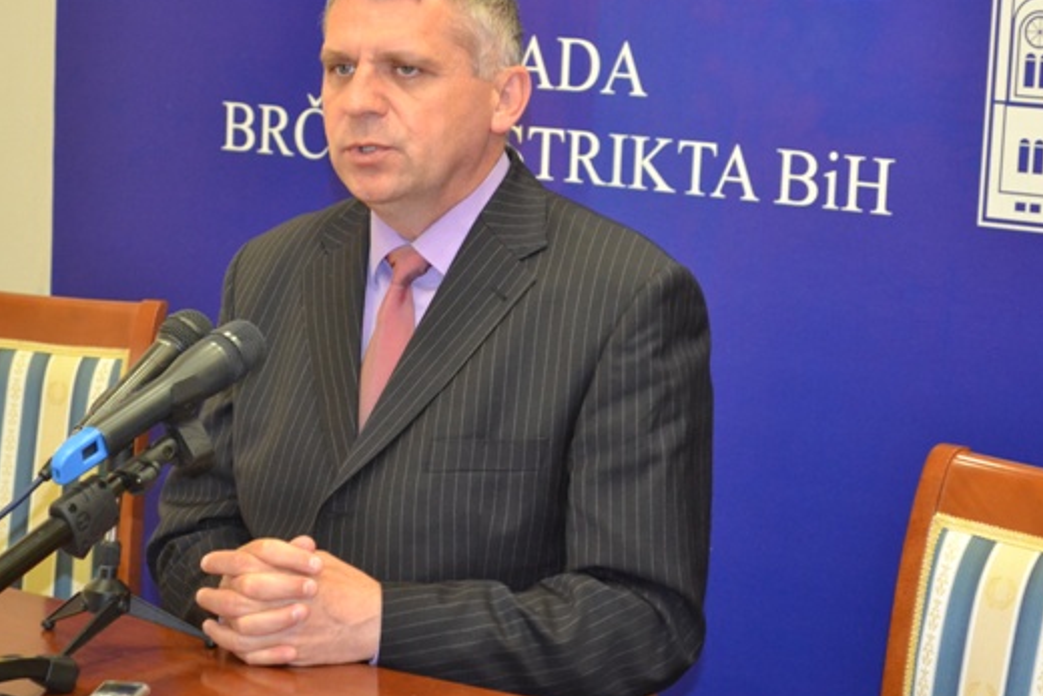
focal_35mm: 102
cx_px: 441
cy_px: 286
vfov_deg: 13.5
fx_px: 2945
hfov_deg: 20.1
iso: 2800
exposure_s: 1/60
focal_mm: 55
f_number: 5.6
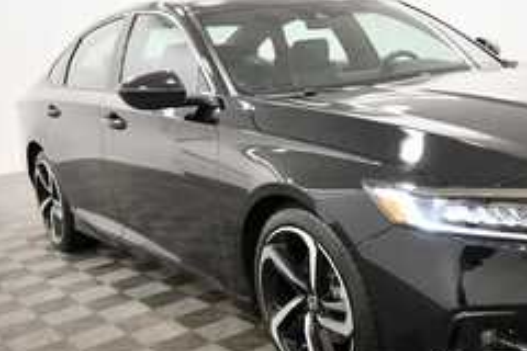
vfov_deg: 27.0
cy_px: 201
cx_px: 395
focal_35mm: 50
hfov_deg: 38.6
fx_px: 732
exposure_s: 1/125
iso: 1600
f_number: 5.6
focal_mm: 20
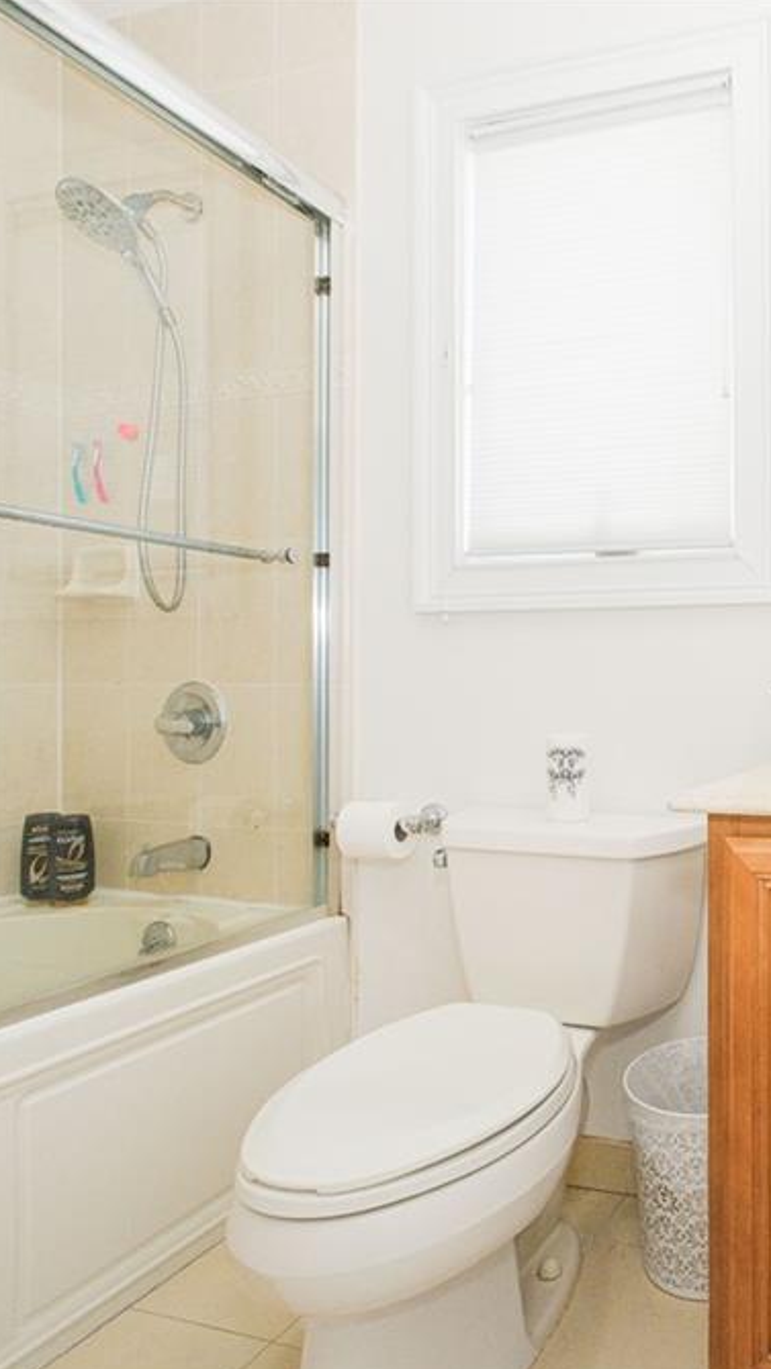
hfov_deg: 41.4
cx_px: 775
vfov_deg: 76.3
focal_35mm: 24
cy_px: 689
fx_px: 872
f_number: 9
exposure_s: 1/160
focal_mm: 10
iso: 1000
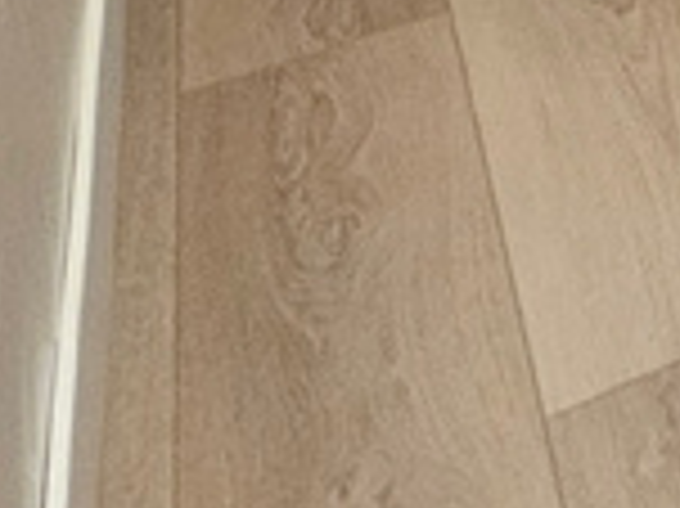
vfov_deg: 12.1
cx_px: 1873
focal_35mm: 88
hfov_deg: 12.7
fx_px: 1727
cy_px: -836
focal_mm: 2.2
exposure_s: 1/60
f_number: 2.2
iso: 400
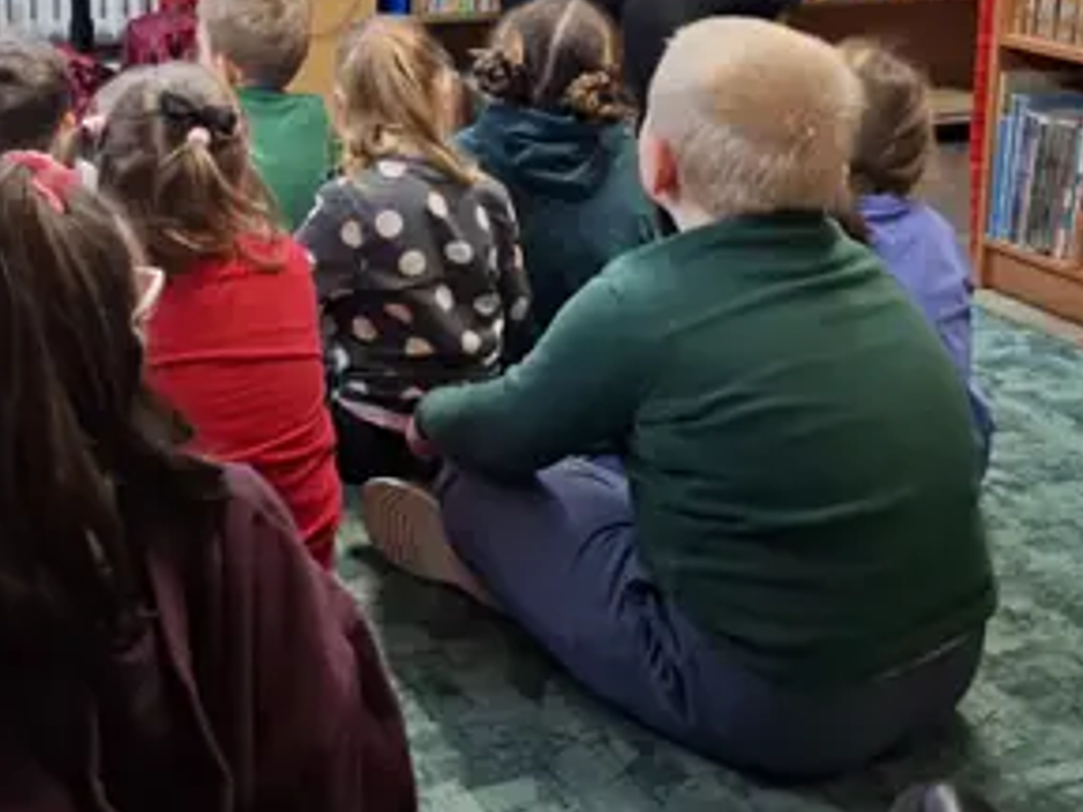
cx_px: 263
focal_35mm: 46
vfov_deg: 30.0
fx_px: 1439
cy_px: 64
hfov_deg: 40.0
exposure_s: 1/25
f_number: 1.8
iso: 400
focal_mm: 5.54
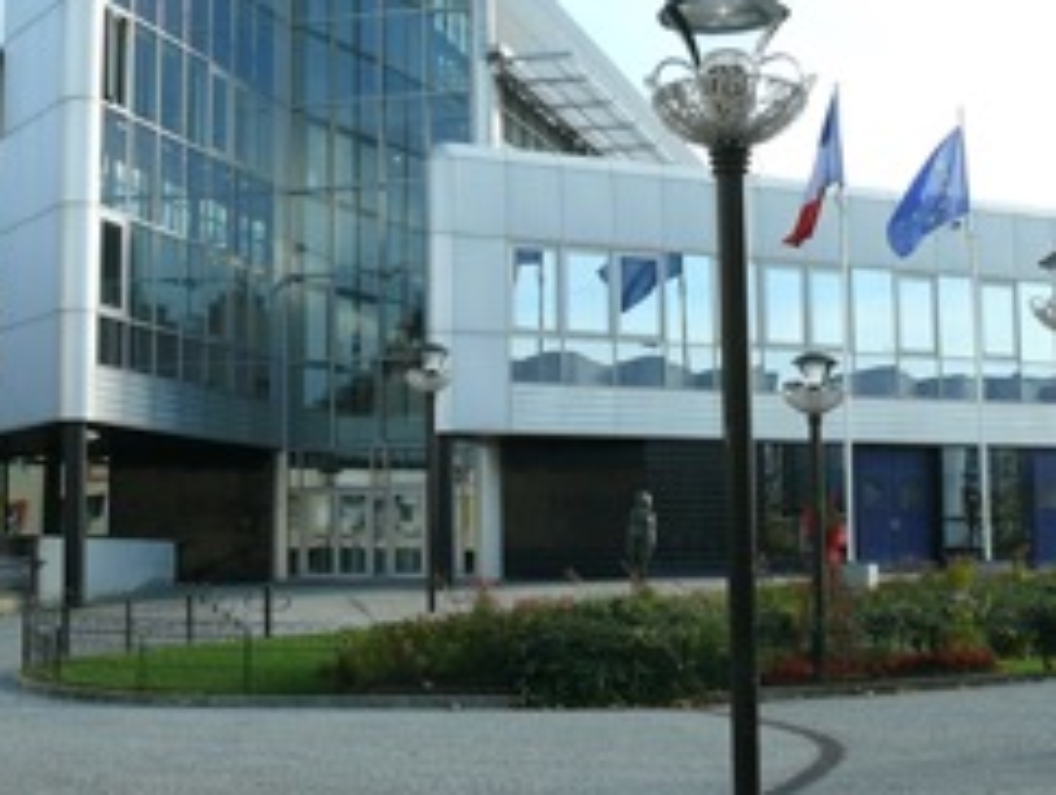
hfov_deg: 28.1
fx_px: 2108
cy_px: 282
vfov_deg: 21.3
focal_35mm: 69
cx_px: 574
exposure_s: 1/200
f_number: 4.5
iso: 100
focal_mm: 7.4
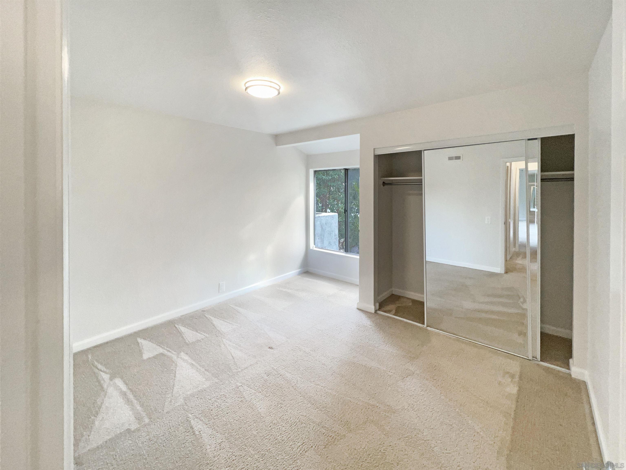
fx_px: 235
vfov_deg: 89.9
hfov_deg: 106.2
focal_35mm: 13
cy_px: 235
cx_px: 313
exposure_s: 1/252
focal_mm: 1.57
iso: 100
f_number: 1.8
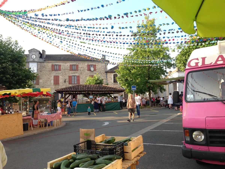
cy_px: 84
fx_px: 214
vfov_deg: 42.9
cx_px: 112
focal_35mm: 33
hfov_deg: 55.4
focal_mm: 4.12
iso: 50
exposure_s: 1/229
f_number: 2.4
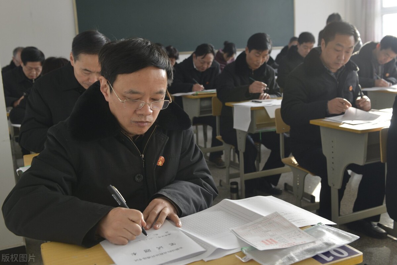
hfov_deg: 50.7
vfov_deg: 35.1
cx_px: 198
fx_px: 419
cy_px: 132
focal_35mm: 38
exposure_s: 1/60
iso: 800
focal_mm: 38
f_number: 5.6
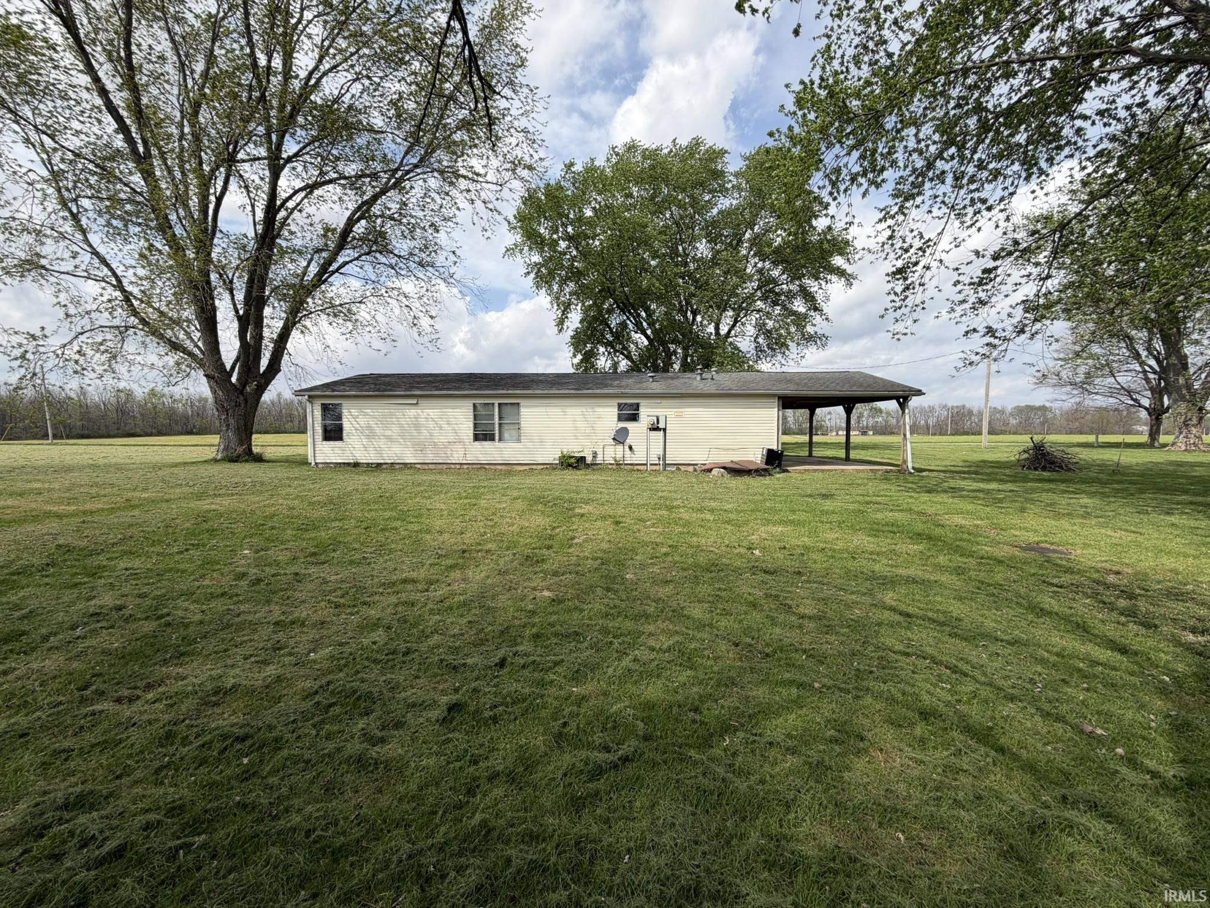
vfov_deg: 85.7
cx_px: 605
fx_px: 489
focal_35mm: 14
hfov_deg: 102.1
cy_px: 454
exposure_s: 1/864
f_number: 2.2
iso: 20
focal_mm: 2.22
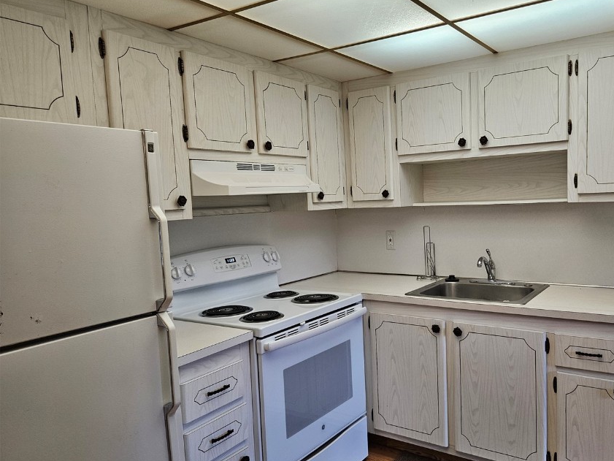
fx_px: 497
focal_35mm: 28
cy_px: 242
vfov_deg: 49.7
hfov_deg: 62.8
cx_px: 373
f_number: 1.8
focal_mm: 5.4
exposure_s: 1/120
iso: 160
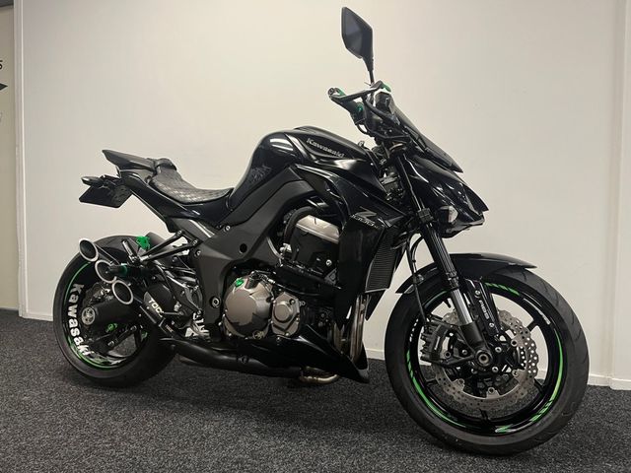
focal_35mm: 26
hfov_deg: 67.3
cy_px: 236
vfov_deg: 53.1
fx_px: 474
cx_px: 316
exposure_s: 1/50
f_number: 1.6
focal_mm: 5.1
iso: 100
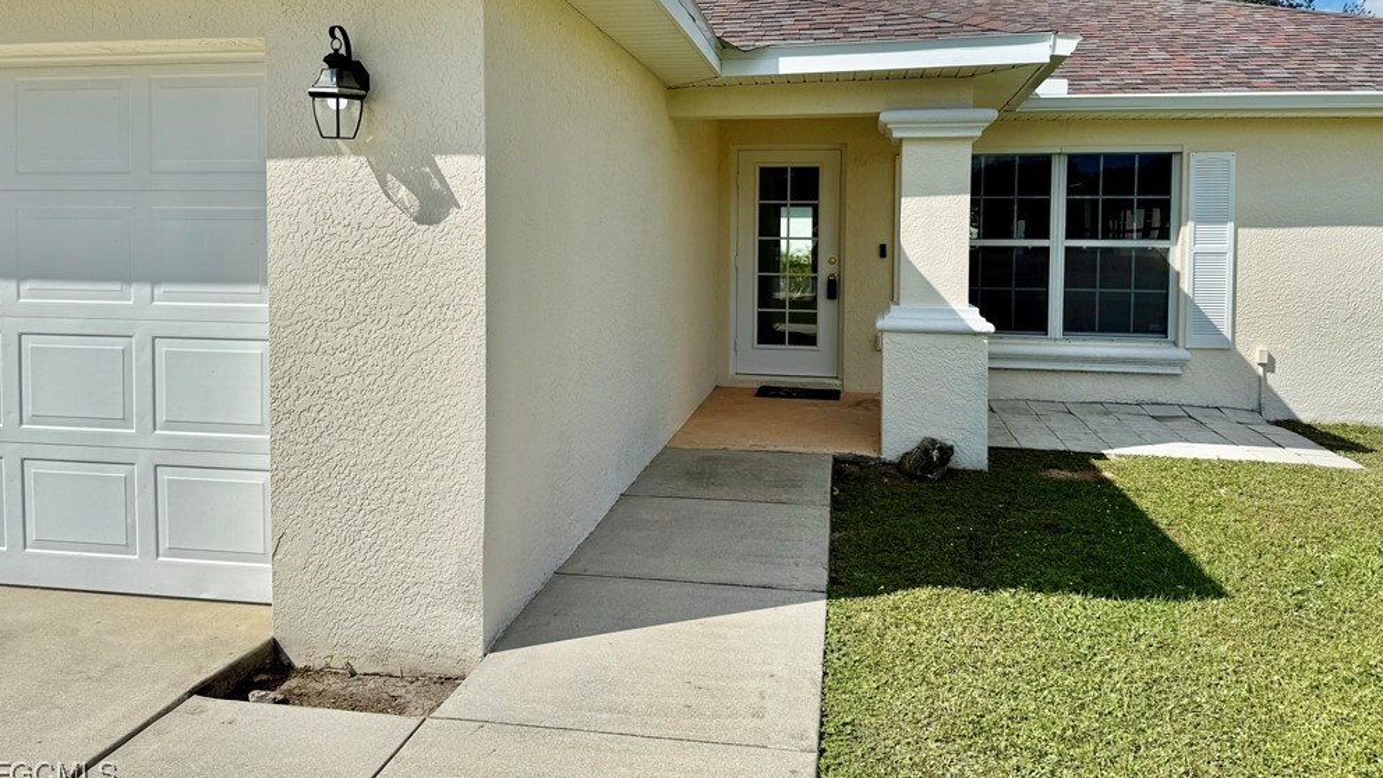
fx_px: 990
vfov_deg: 42.4
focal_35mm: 27
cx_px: 697
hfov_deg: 69.9
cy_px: 269
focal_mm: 6.76
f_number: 1.78
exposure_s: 1/9091
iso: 80
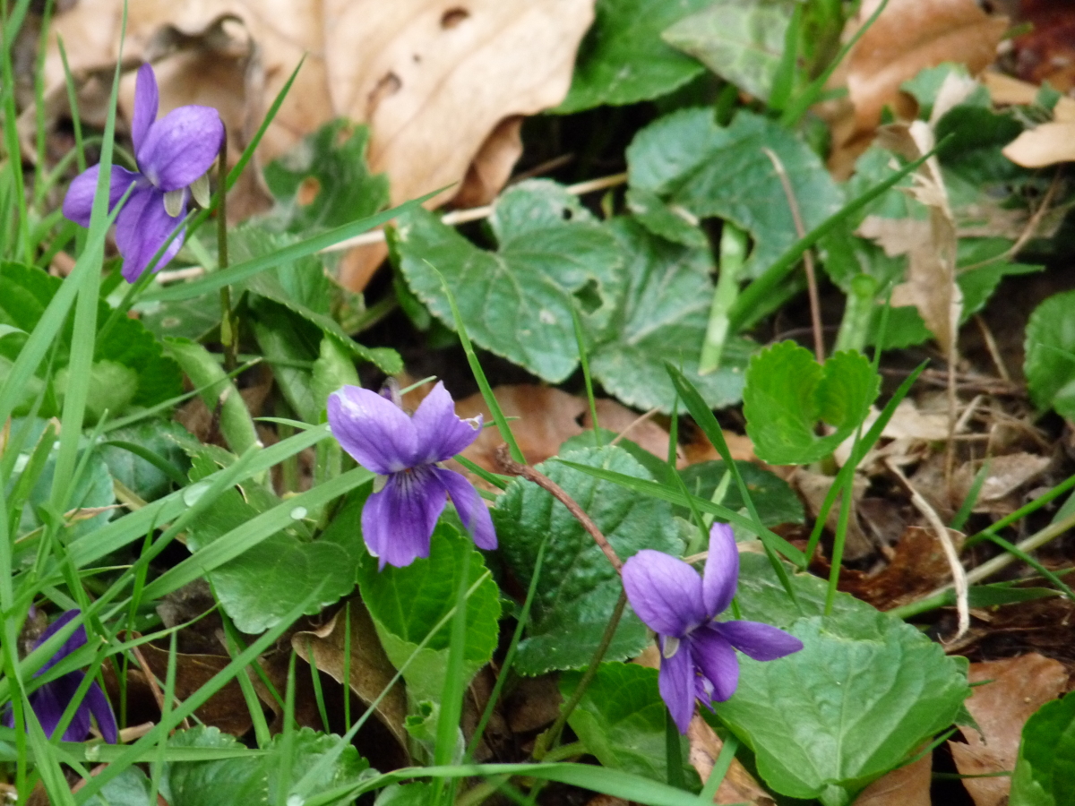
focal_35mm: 483
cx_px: 538
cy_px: 403
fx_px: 15000
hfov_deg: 4.1
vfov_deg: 3.1
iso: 400
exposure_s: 1/500
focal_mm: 85.9
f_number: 4.4
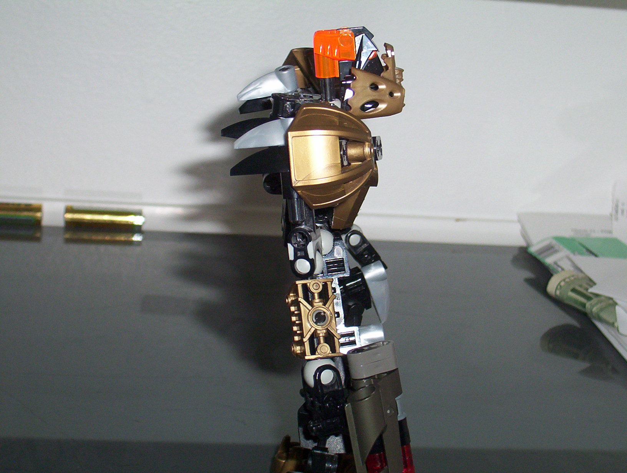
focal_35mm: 81
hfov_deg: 24.1
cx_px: 314
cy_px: 236
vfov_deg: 18.3
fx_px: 1471
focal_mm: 10.76
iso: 140
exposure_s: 1/93.2
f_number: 3.62
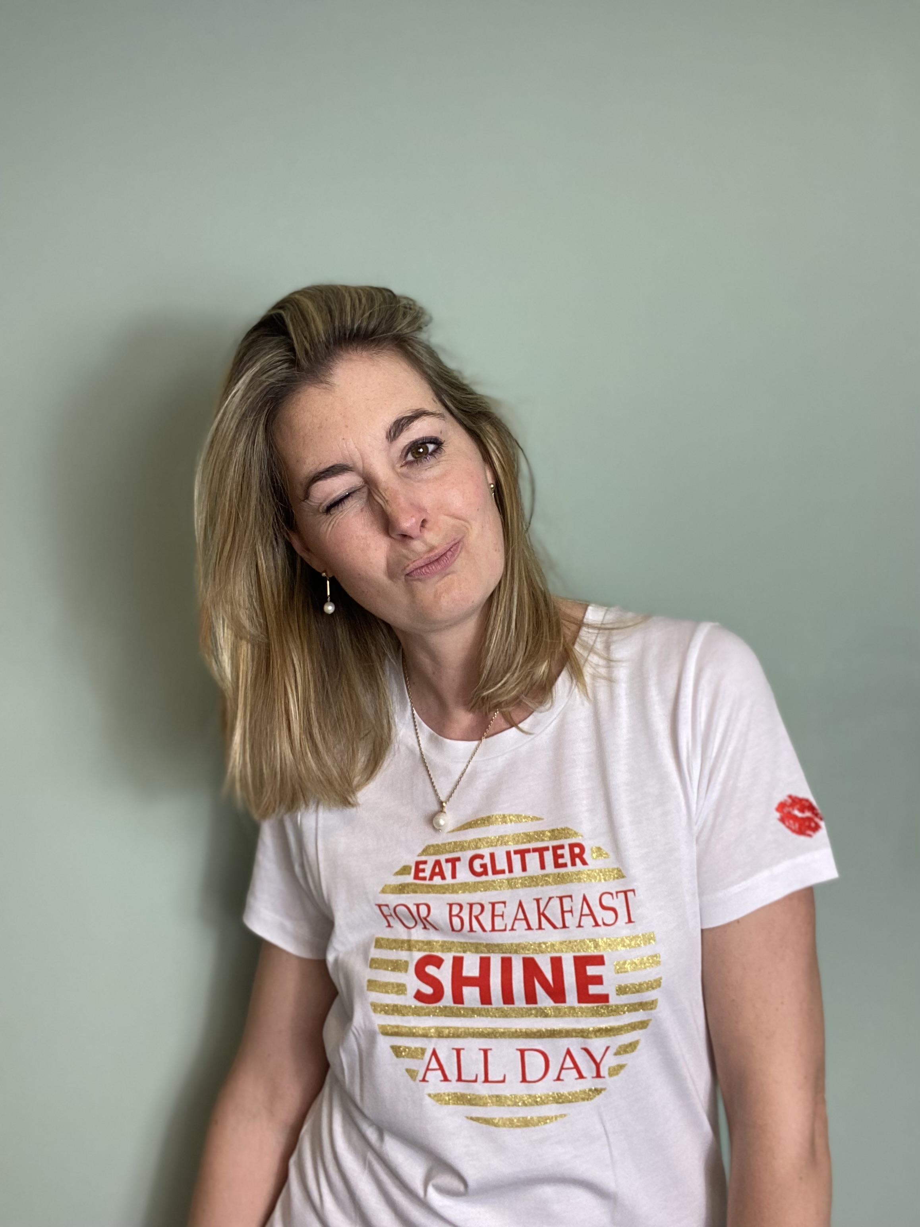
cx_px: 460
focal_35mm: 30
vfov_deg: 60.0
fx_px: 1063
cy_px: 614
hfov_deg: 46.8
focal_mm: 2.71
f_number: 2.2
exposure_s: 1/50
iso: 125
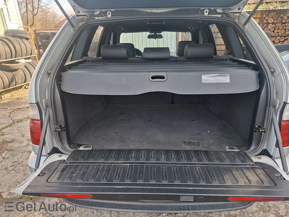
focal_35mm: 23
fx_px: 192
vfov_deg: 58.9
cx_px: 144
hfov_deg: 73.9
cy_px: 108
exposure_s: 1/100
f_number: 1.8
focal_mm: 5.54
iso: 50
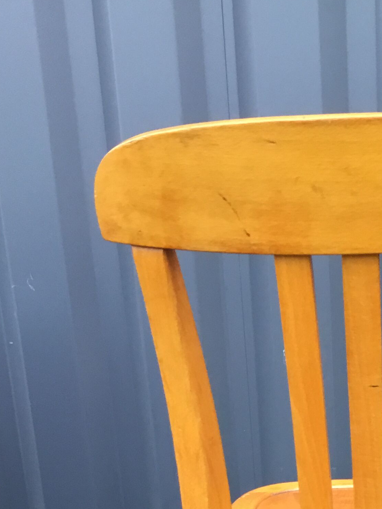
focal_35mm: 68
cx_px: 381
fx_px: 1001
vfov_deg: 26.4
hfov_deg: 20.9
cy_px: 554
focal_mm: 3.3
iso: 80
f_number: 2.4
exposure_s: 1/30
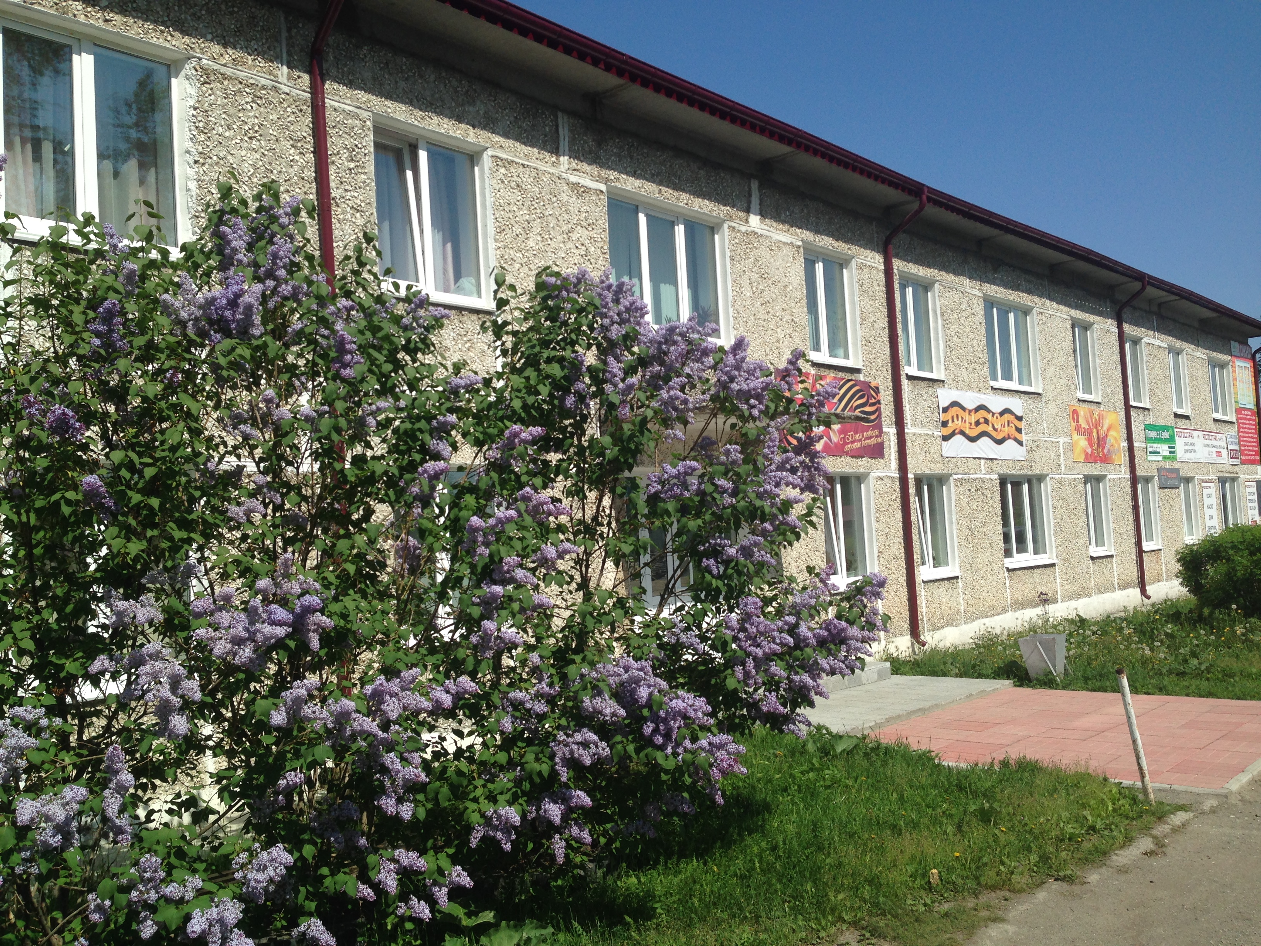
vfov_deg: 42.9
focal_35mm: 33
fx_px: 1202
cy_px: 473
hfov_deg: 55.4
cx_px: 630
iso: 50
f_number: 2.4
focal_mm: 4.12
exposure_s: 1/2169
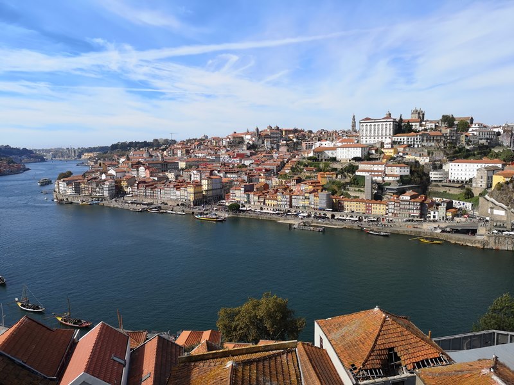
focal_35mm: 27
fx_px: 401
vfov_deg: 51.4
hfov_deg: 65.3
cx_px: 257
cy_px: 192
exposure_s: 1/2326
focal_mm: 3.95
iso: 50
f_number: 1.8
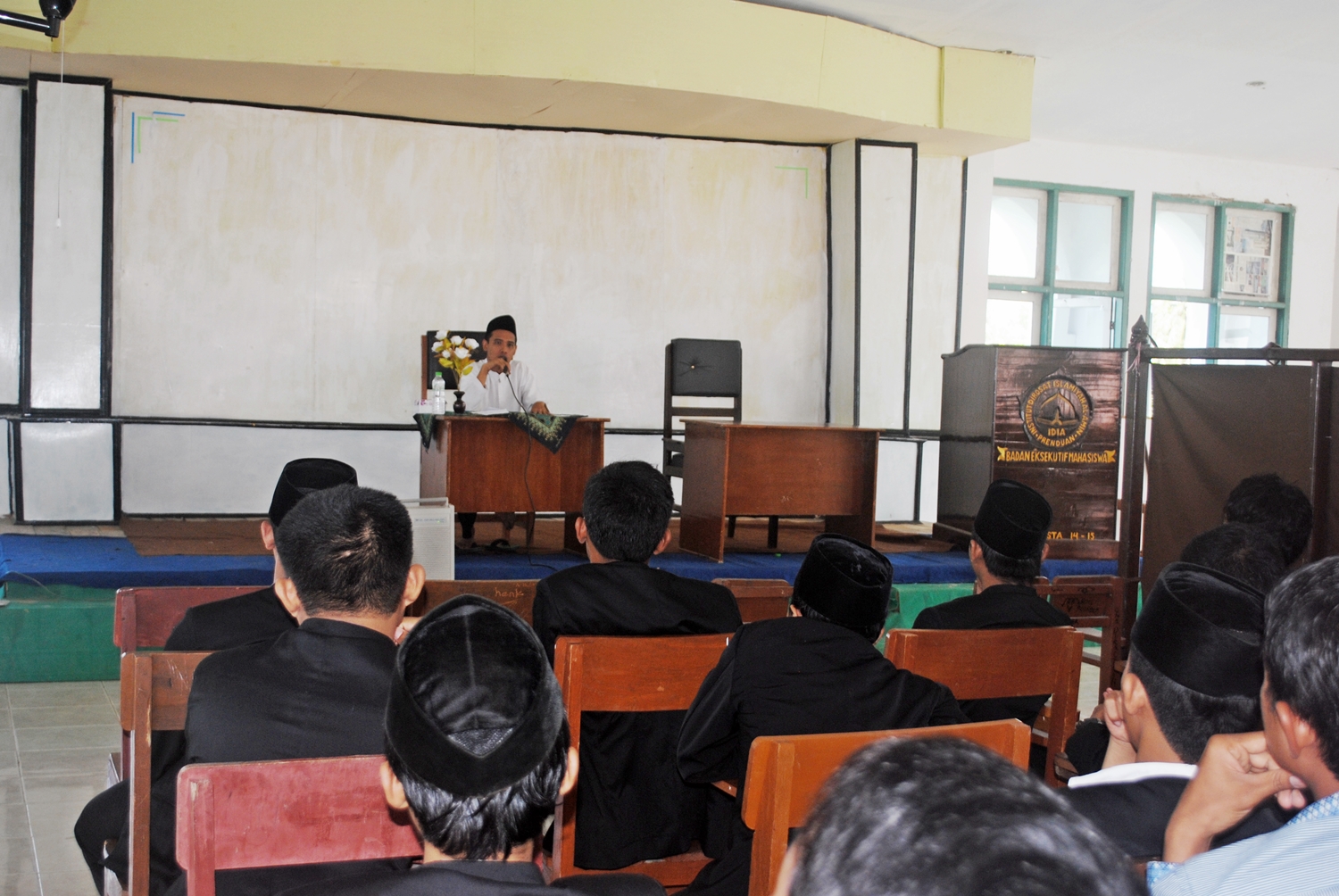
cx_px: 670
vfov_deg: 28.1
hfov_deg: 41.1
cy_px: 448
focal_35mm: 48
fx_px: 1787
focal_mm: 32
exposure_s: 1/60
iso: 200
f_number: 4.8
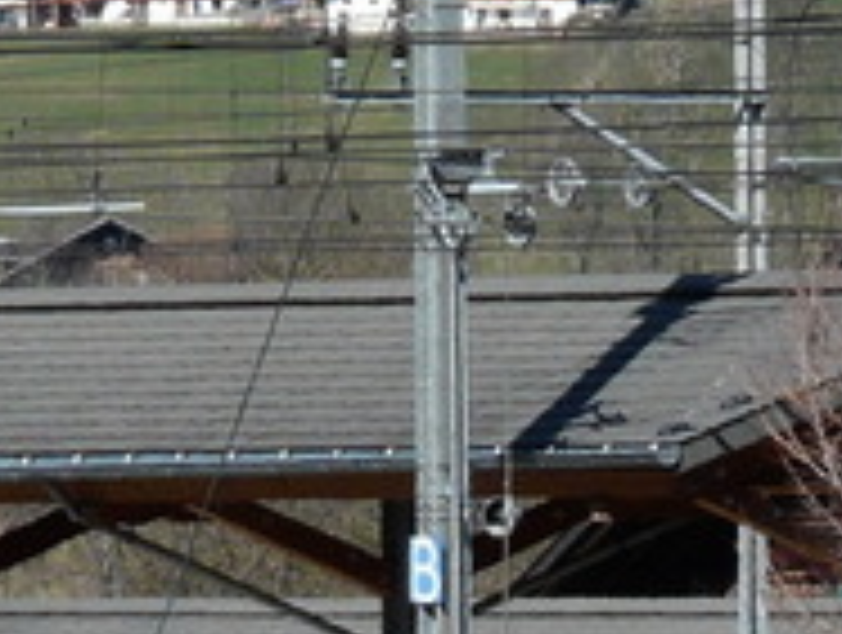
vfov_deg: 1.6
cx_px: 572
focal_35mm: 955
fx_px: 23274
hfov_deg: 2.1
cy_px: 1259
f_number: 5.6
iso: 100
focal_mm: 29.4
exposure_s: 1/500
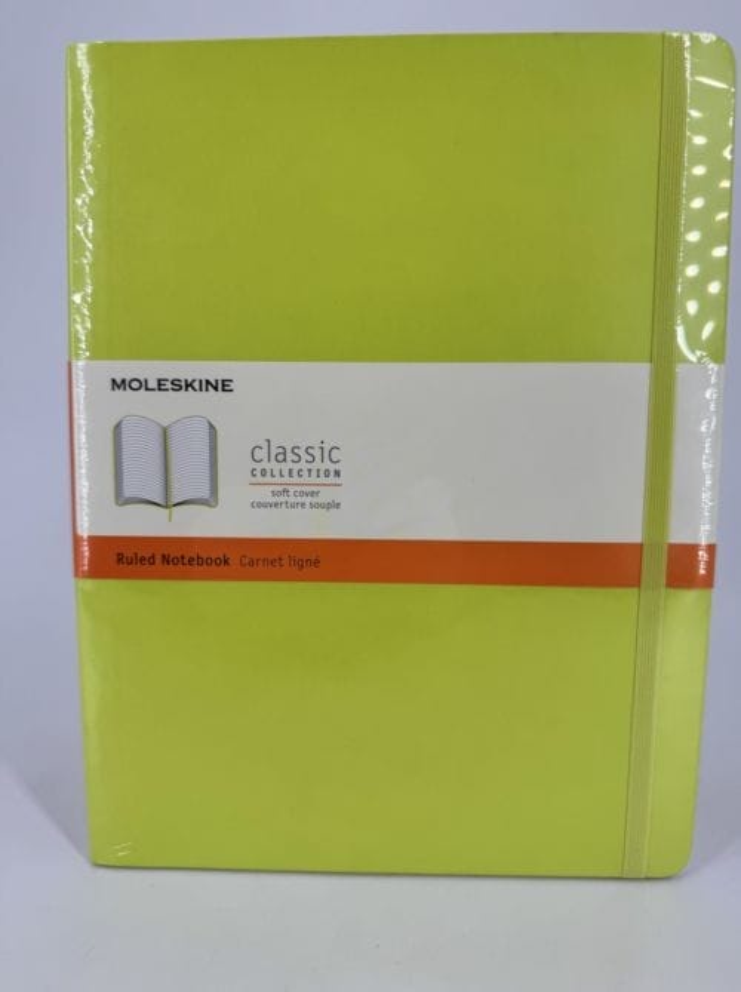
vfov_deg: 71.7
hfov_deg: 56.7
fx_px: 687
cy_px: 496
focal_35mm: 24
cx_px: 370
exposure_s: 1/1980
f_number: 1.78
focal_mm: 6.76
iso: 80
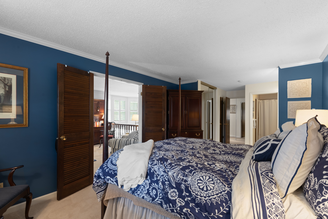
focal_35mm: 15
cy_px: 110
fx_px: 137
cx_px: 164
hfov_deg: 100.4
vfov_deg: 77.4
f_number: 7.1
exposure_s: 1.3
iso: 400
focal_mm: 15
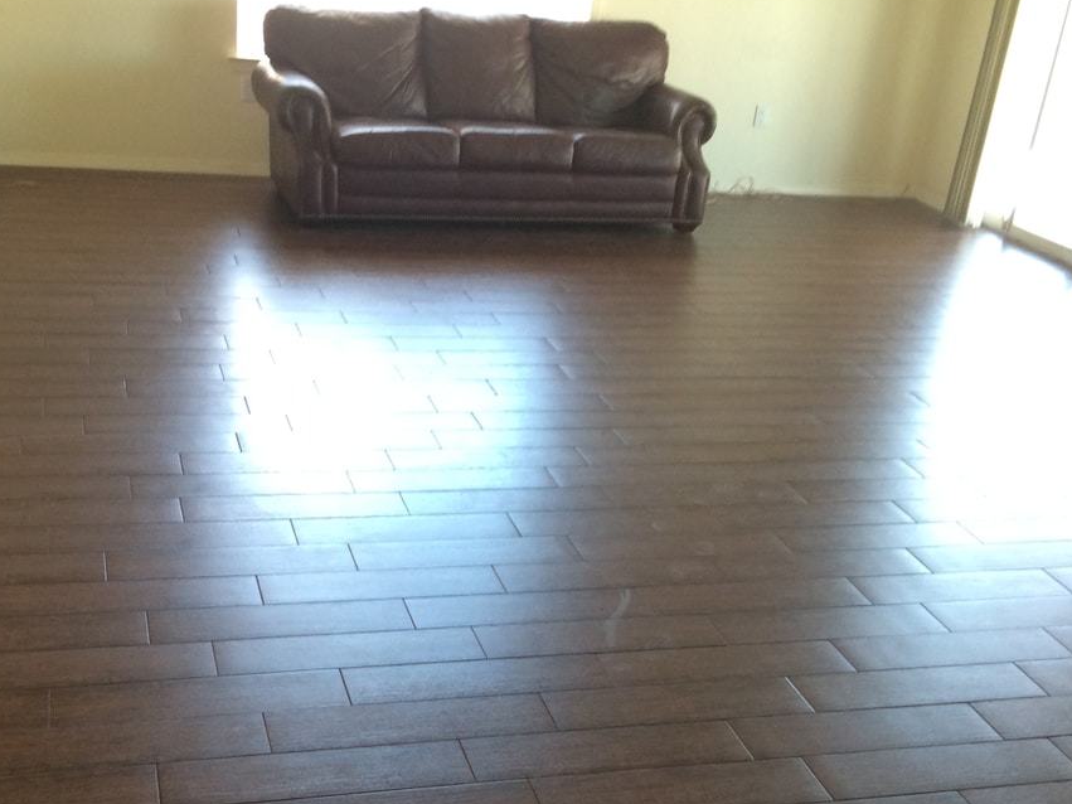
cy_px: 571
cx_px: 506
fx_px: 1455
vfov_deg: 30.5
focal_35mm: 47
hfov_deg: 40.4
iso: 100
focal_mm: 4.12
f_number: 2.2
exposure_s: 1/30
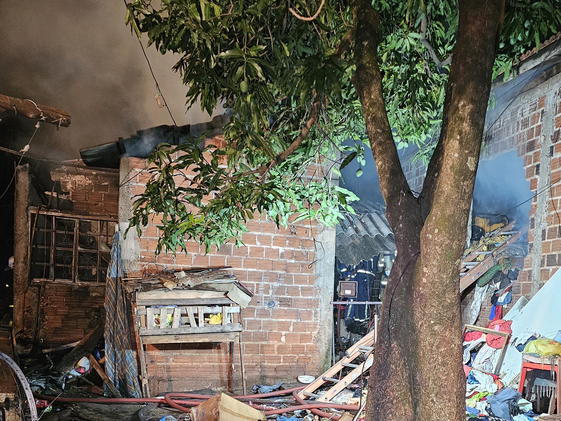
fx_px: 632
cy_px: 340
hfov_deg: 47.4
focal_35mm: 39
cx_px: 355
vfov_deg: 35.6
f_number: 1.7
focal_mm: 6.3
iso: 500
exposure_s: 1/30
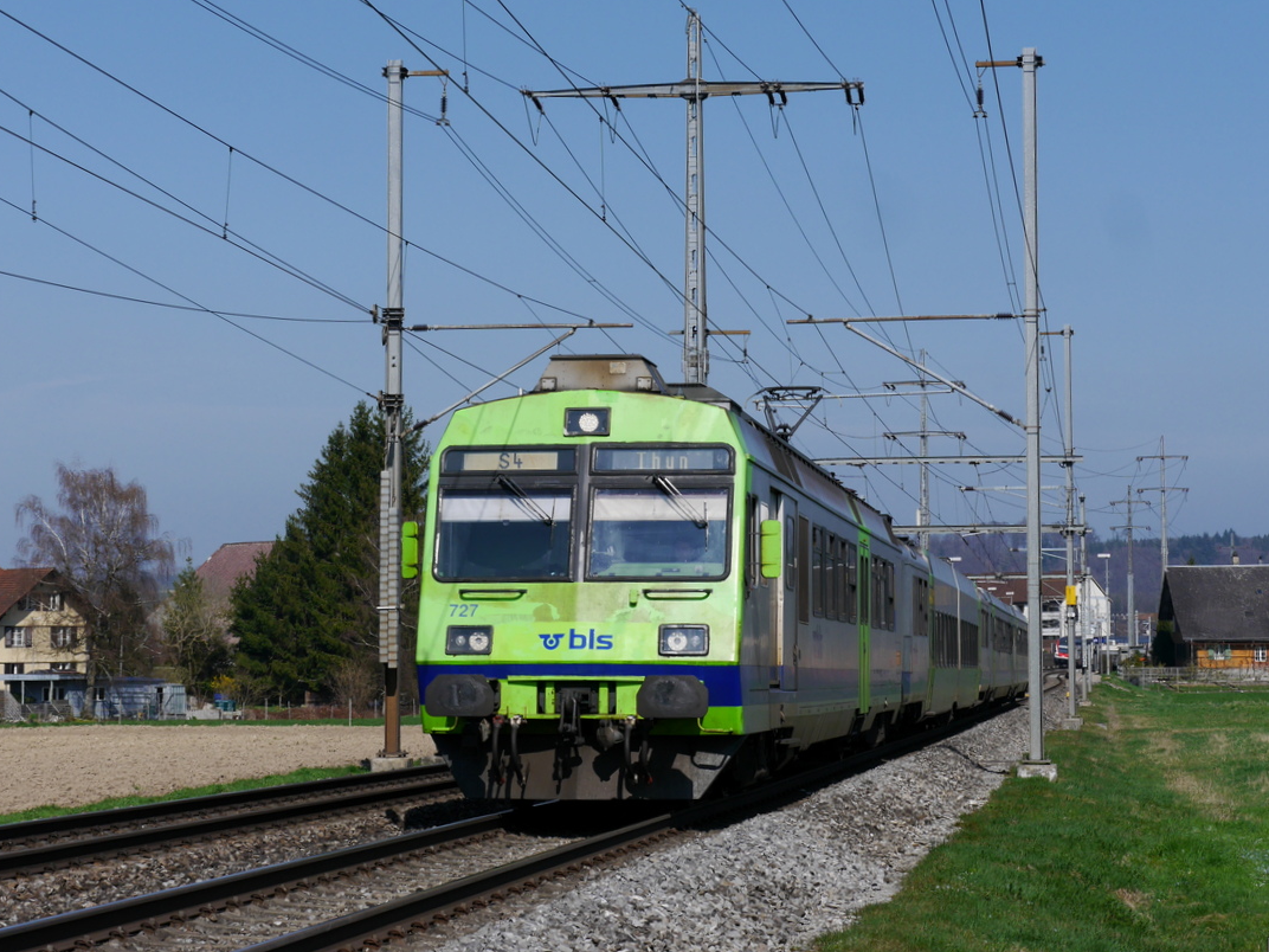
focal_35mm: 94
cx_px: 638
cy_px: 458
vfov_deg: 15.7
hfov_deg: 20.9
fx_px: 3446
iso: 160
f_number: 10
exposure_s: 1/400
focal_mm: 42
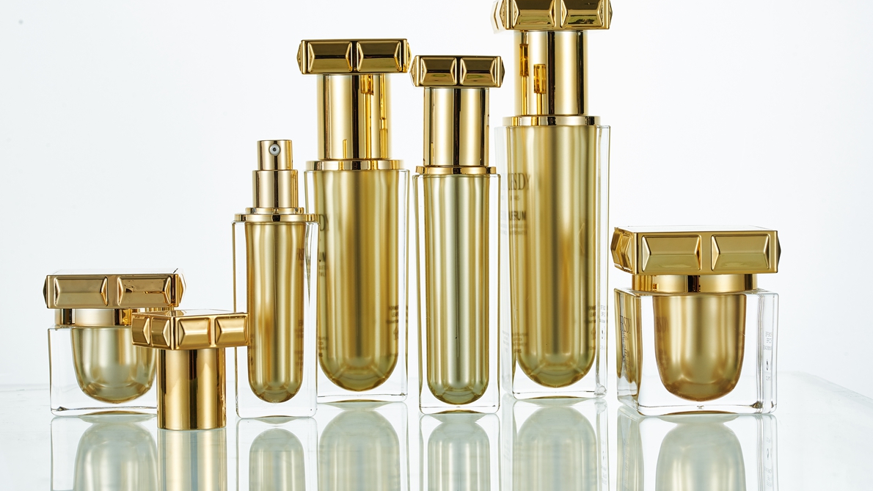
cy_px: 207
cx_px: 439
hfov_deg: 19.3
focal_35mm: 111
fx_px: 2569
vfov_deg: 10.9
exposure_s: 1/100
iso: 100
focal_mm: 105
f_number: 16
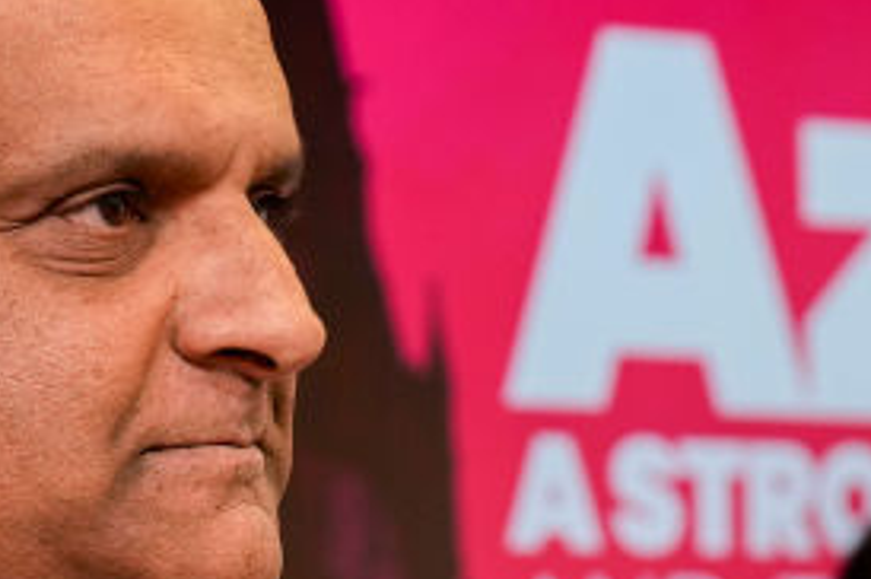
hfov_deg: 7.9
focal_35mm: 262
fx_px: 6331
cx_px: 598
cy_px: 644
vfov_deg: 5.2
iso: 1000
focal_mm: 70
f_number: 4
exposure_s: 1/200
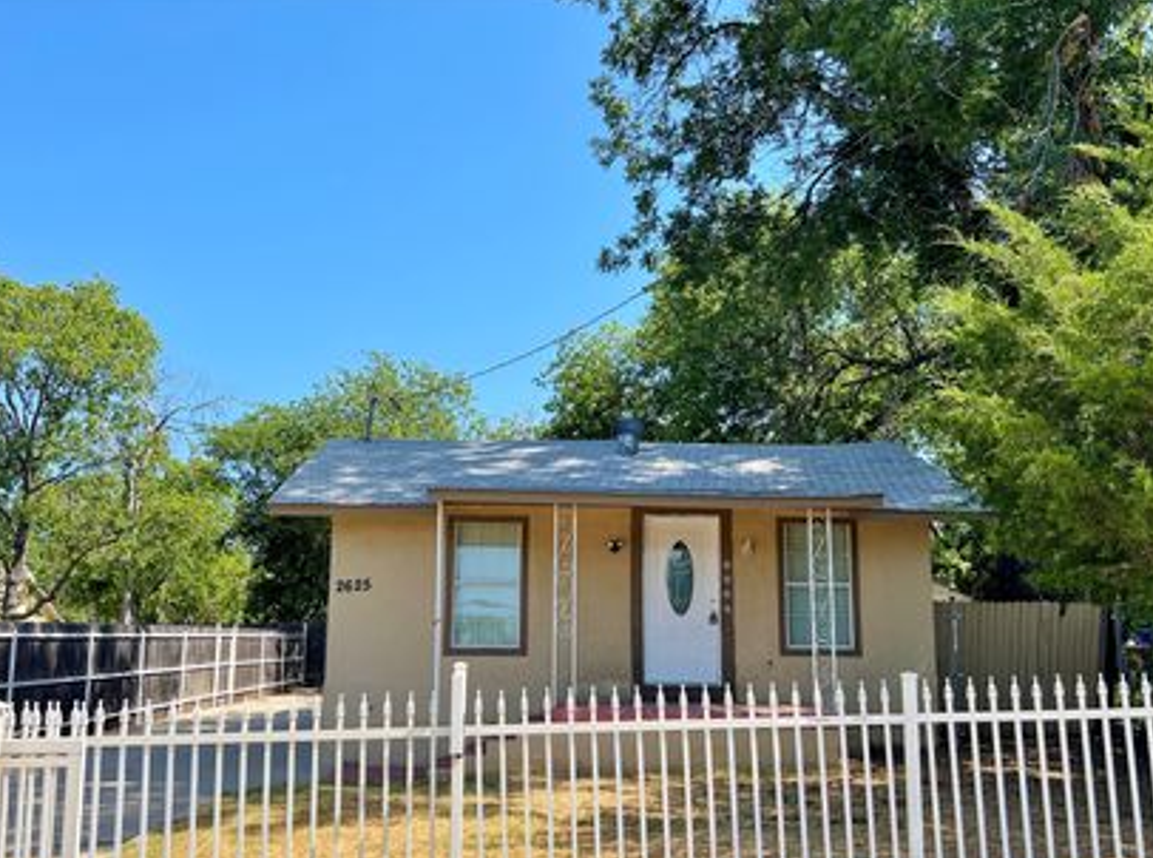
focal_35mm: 32
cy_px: 514
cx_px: 582
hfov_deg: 57.0
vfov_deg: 43.7
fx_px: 1063
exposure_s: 1/2571
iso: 50
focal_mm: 5.7
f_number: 1.5
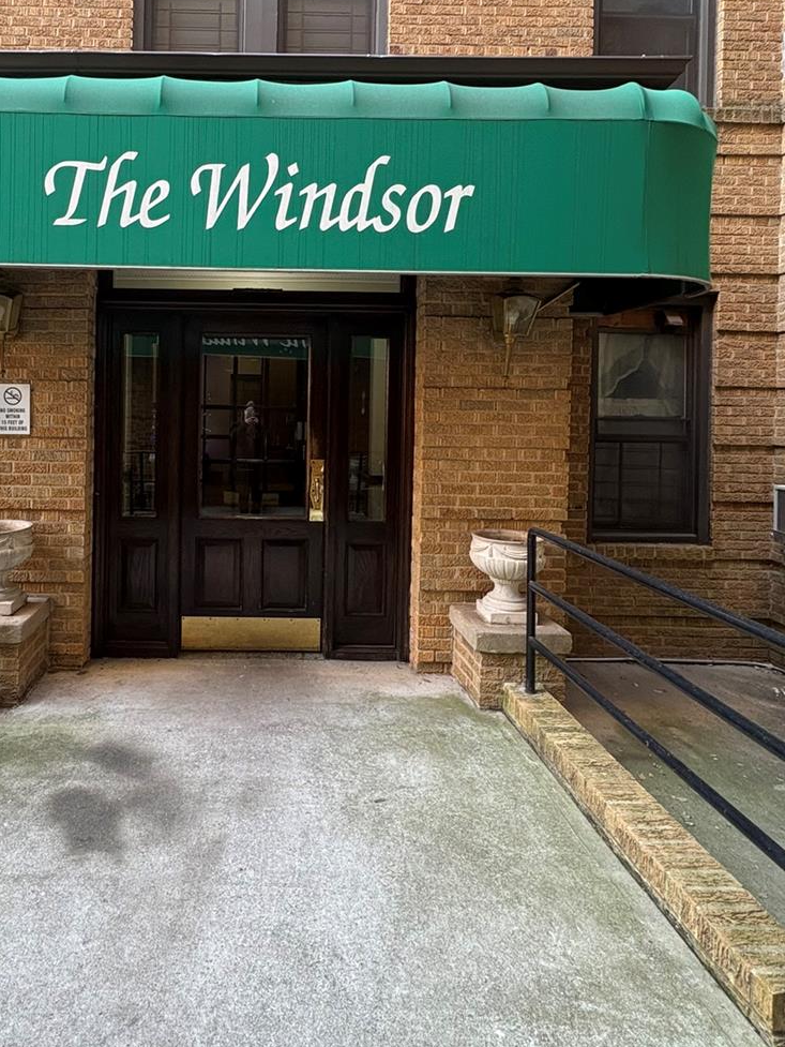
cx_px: 254
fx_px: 665
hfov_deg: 59.5
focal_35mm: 22
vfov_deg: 75.5
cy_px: 417
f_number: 2.2
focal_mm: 2.22
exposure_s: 1/60
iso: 250
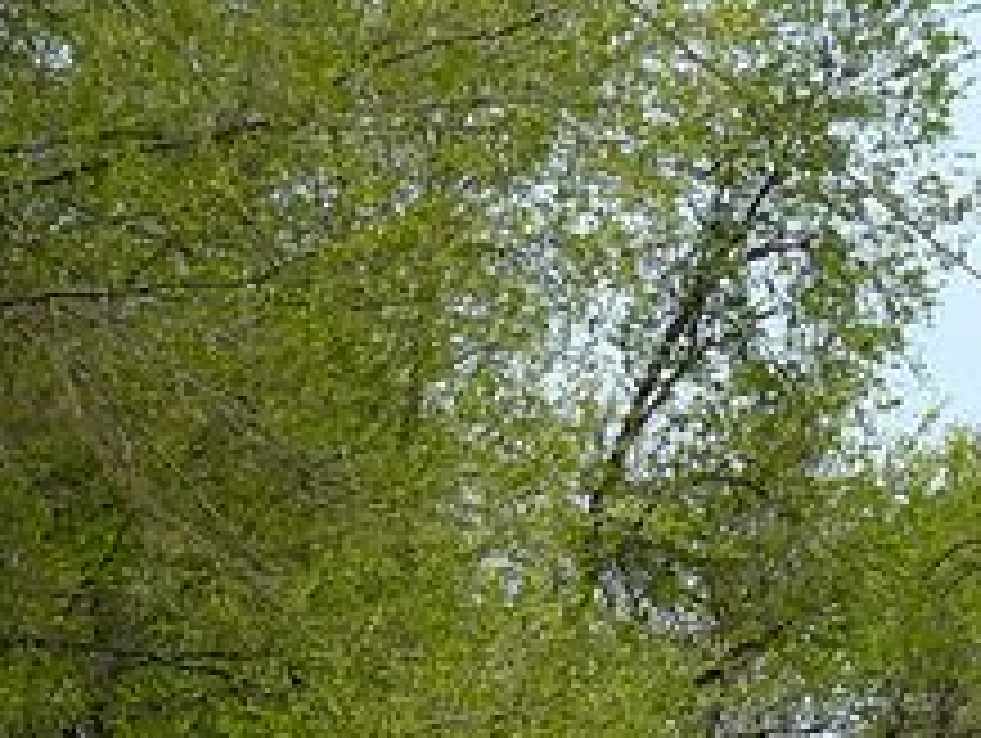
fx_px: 4795
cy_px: 909
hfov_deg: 11.6
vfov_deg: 8.7
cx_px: 837
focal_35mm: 169
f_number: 3.6
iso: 100
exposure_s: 1/800
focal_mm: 6
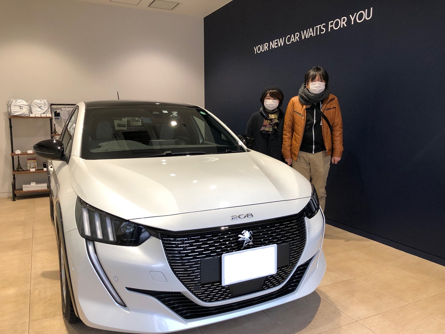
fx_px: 360
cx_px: 222
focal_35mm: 28
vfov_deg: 49.8
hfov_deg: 63.4
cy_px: 167
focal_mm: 3.99
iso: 25
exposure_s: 1/30
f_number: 1.8
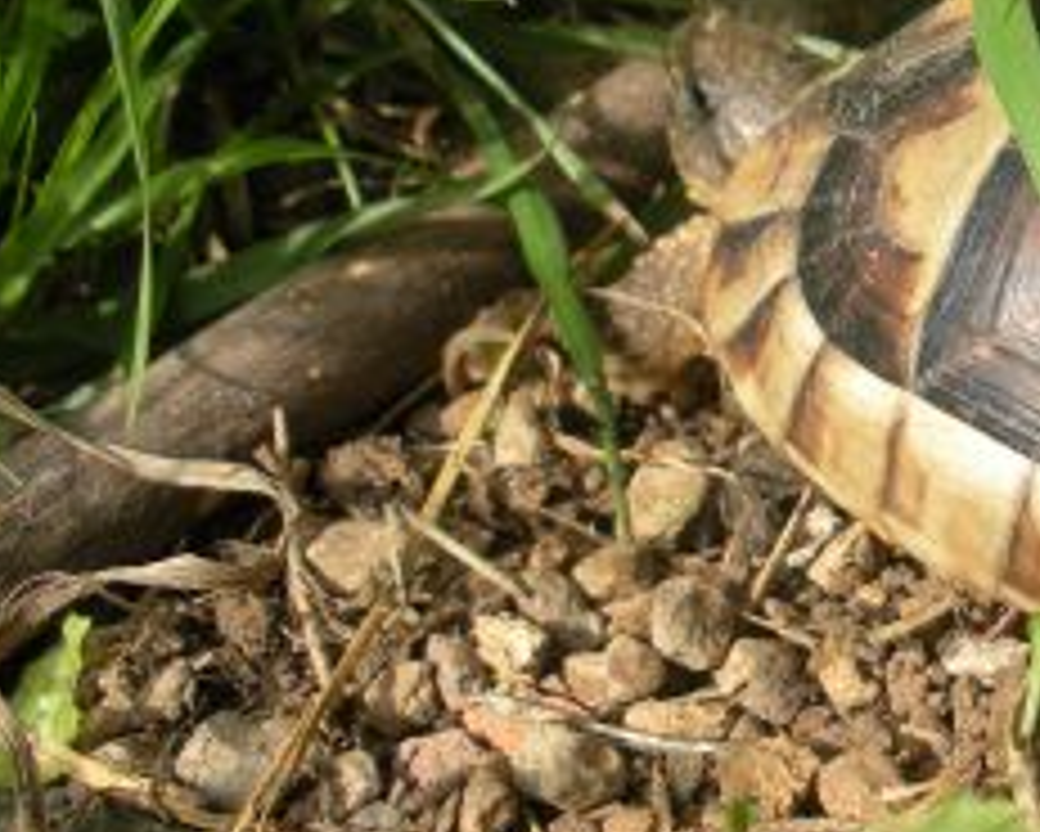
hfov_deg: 23.9
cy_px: 333
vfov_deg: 19.9
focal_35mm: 77
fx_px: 2371
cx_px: 990
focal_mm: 6.3
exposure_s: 1/228
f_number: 3.5
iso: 64
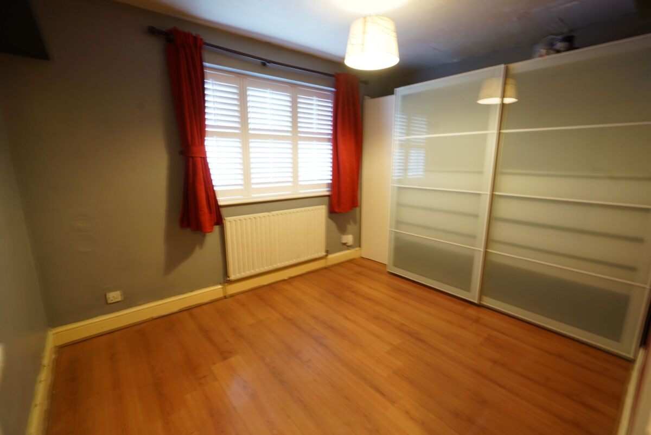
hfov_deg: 96.7
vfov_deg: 73.8
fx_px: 289
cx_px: 326
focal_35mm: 16
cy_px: 218
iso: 400
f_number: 7.1
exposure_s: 1/1.25
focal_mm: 16
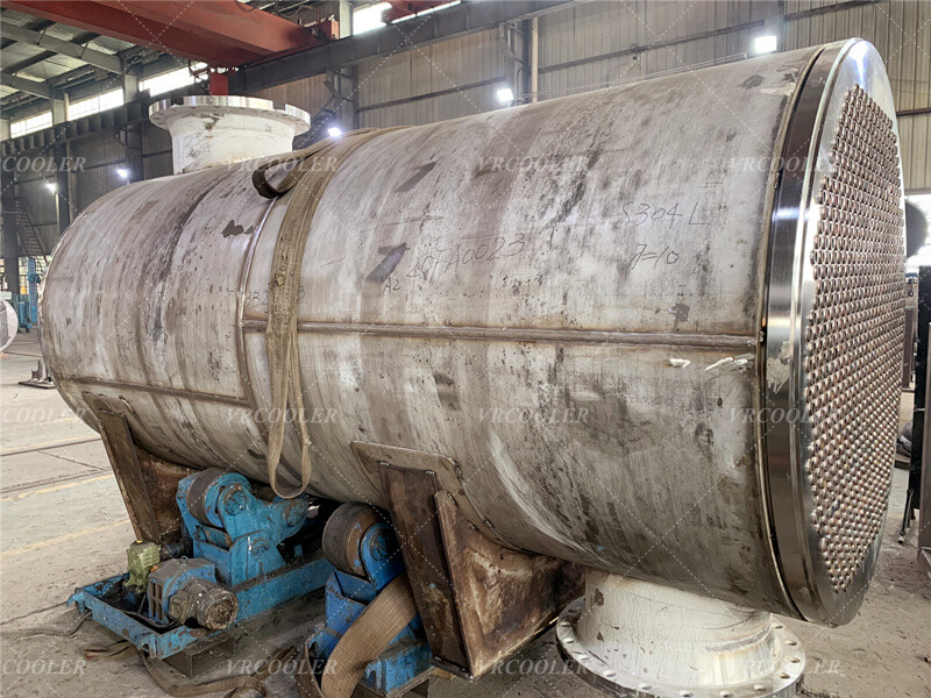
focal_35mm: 26
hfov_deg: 67.3
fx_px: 699
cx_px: 466
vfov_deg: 53.1
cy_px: 349
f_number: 1.8
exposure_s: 1/60
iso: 200
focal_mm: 4.25
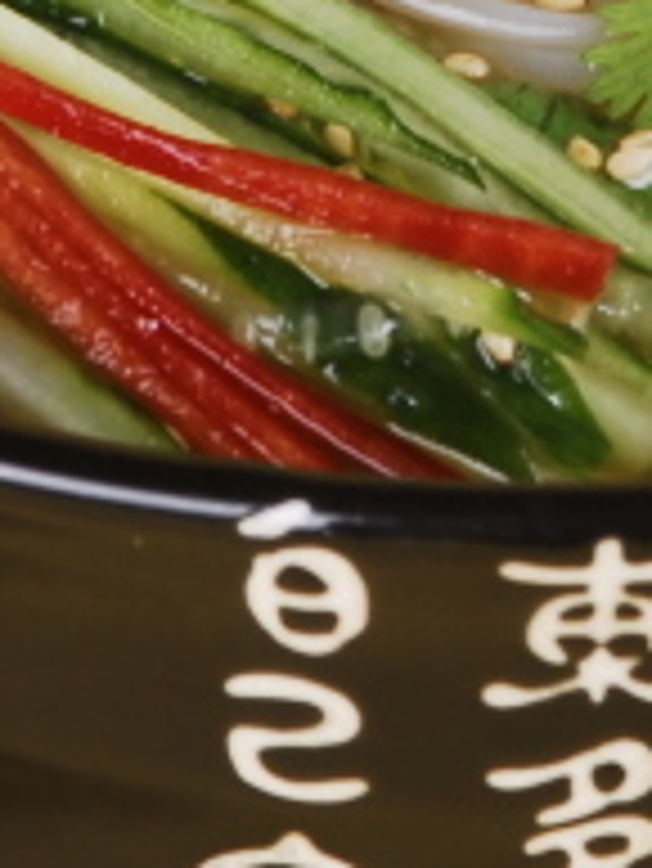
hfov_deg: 1.9
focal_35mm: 803
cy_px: -340
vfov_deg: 2.5
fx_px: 20133
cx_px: 598
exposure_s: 1/100
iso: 100
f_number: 11
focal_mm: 105
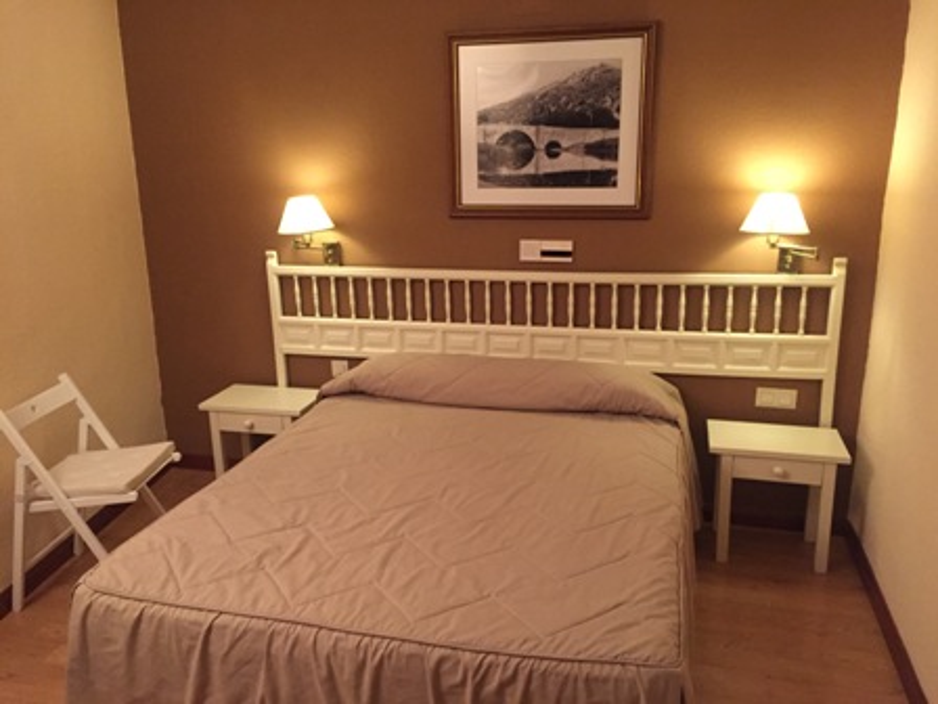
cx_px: 469
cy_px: 352
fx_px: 786
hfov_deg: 61.7
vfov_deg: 48.2
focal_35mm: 29
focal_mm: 4.15
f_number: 2.2
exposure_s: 1/17
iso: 320
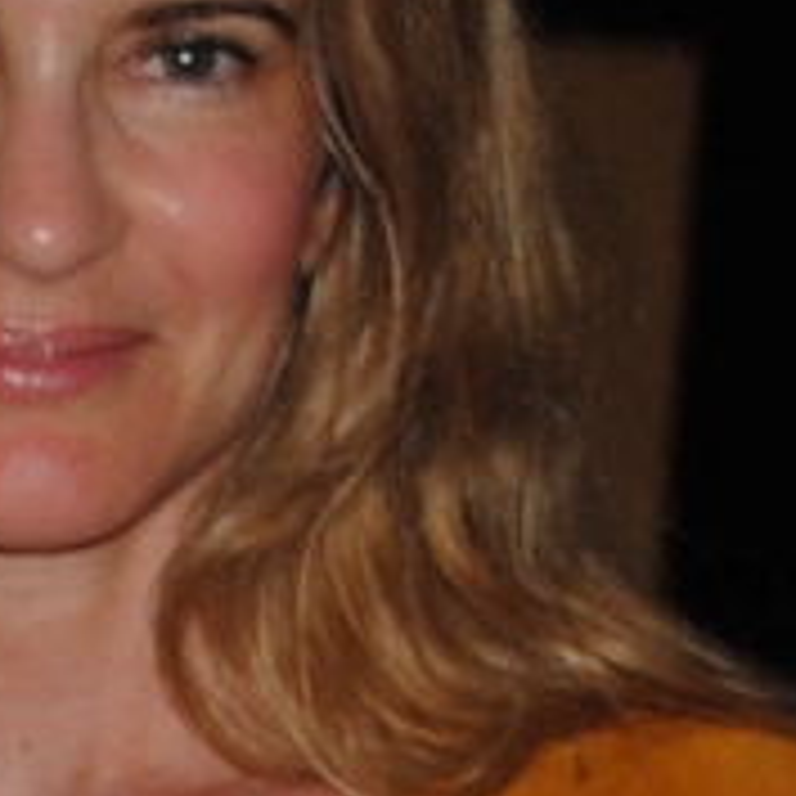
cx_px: -391
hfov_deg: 5.4
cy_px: 1448
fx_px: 8342
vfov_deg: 5.4
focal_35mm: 321
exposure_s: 1/60
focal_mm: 23
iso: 200
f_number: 3.8
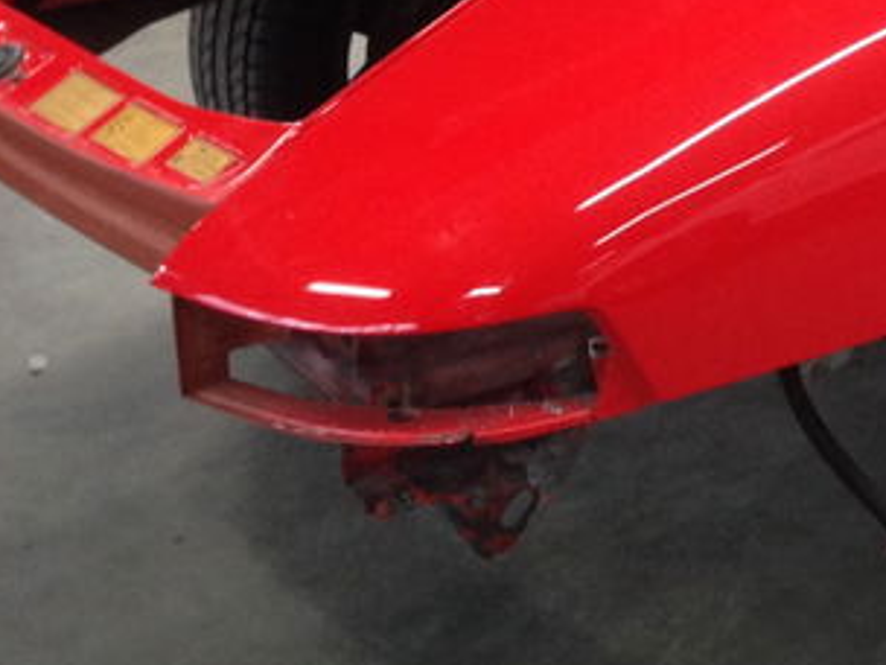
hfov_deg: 16.6
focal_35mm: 111
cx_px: 1180
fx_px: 2841
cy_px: -15
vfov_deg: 13.1
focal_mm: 4.12
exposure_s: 1/20
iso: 100
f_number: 2.4
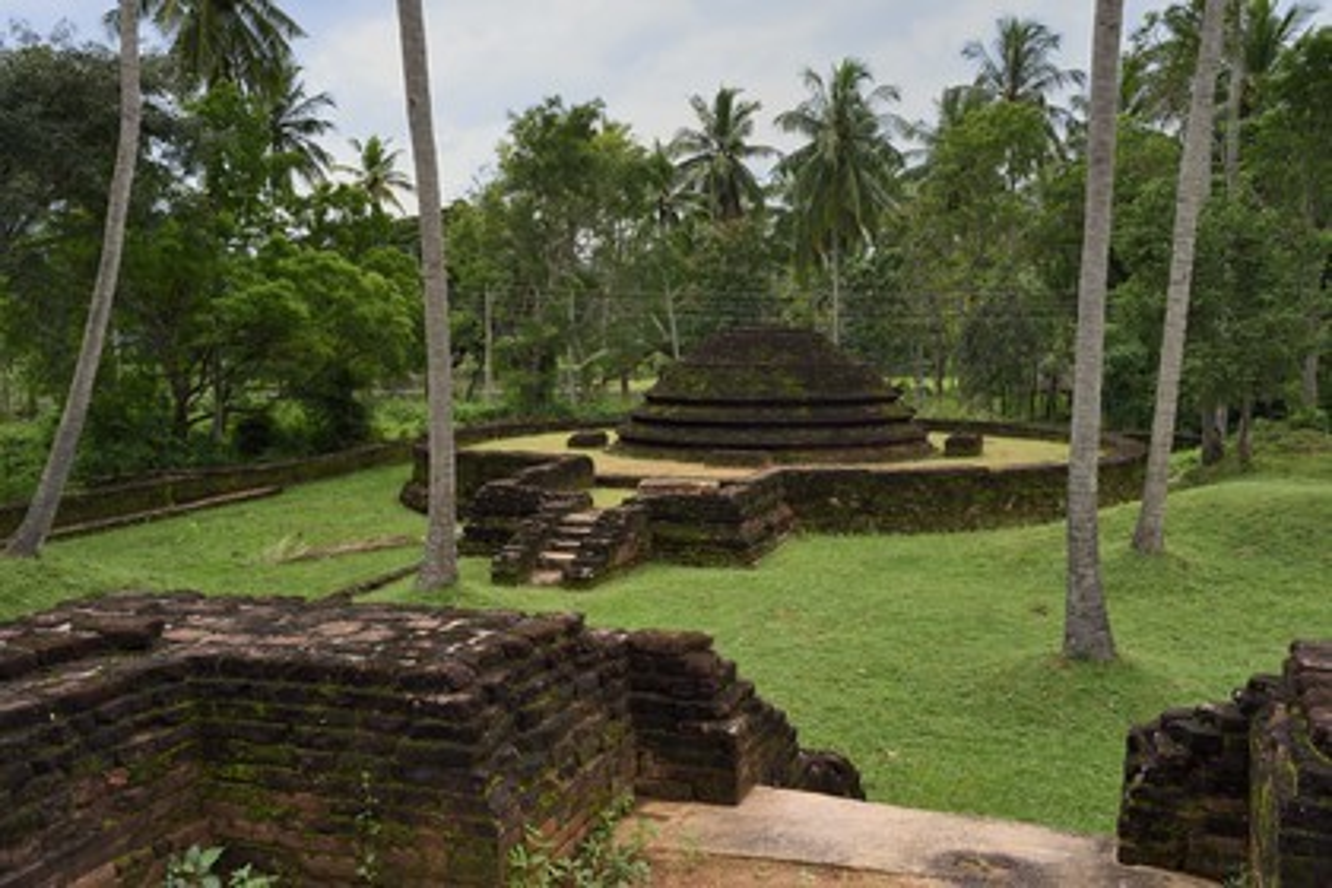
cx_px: 666
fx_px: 1258
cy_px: 444
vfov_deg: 38.9
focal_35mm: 34
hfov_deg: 55.8
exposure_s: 1/160
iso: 800
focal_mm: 34
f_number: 16
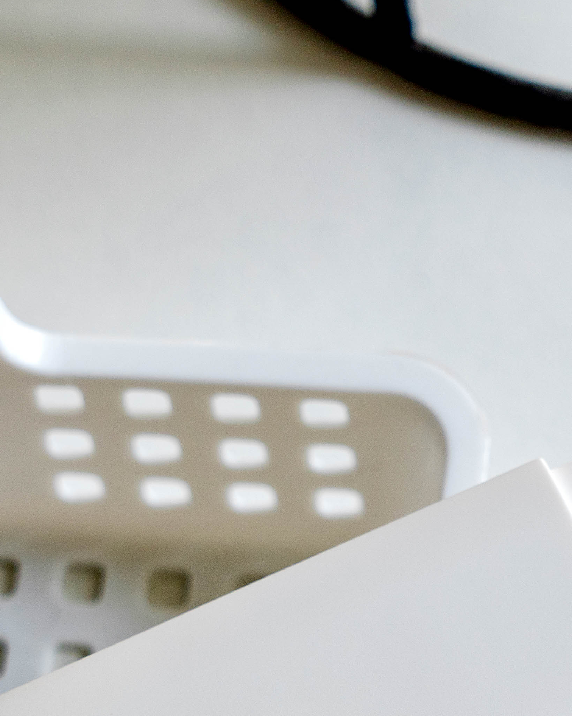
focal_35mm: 288
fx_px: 6095
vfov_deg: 6.7
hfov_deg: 5.4
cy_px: 626
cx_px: 491
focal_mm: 105
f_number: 8
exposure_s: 1/100
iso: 250
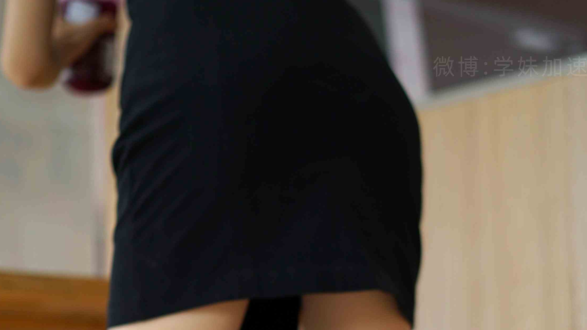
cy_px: 338
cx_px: 338
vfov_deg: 12.0
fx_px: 1557
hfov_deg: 21.3
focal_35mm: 100
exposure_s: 1/1000
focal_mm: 50
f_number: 1.8
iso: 160
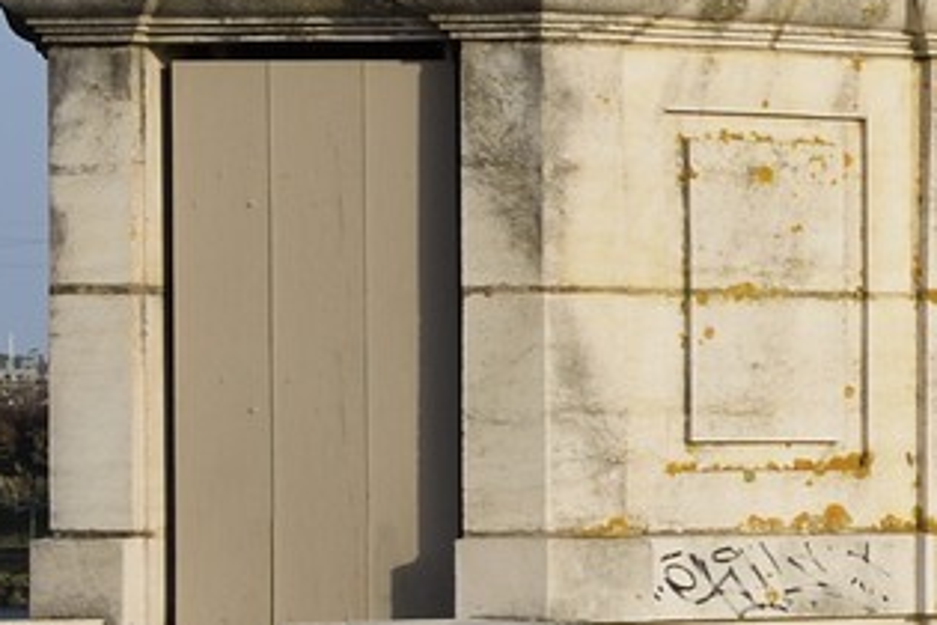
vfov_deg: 5.4
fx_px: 6611
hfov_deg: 7.5
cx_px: 2293
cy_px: 542
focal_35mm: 254
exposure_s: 1/250
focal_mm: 50
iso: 200
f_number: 13
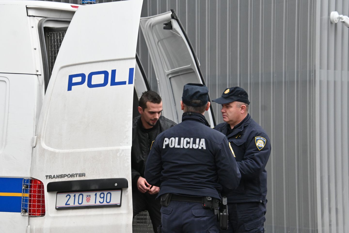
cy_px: 116
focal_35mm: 129
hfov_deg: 15.9
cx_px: 174
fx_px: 1250
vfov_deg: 10.6
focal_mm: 86
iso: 1600
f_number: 6.3
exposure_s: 1/320
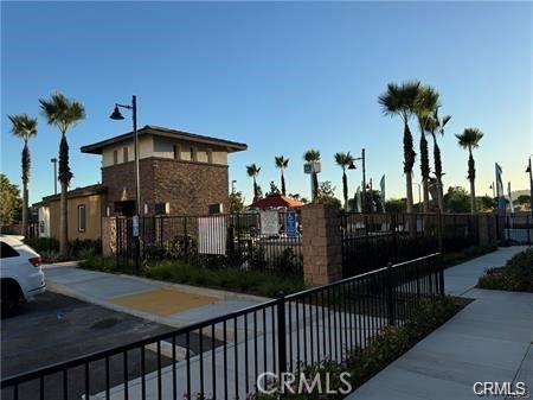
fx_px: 369
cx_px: 266
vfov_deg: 56.8
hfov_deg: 71.6
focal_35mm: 24
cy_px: 200
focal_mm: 6.76
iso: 80
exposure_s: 1/2415
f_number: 1.78
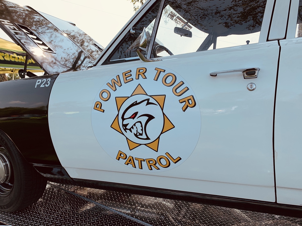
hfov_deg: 67.3
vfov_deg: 53.1
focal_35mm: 26
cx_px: 151
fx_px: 227
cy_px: 113
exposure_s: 1/1314
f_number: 1.8
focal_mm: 4.25
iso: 25
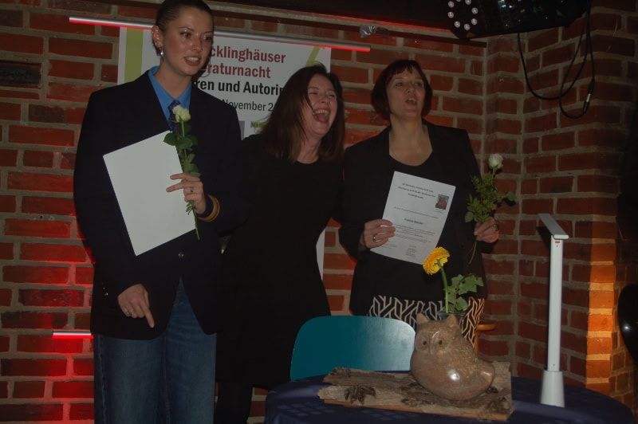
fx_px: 850
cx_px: 319
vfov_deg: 28.0
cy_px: 212
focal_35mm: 48
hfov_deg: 41.1
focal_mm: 32
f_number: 4.8
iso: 400
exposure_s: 1/60
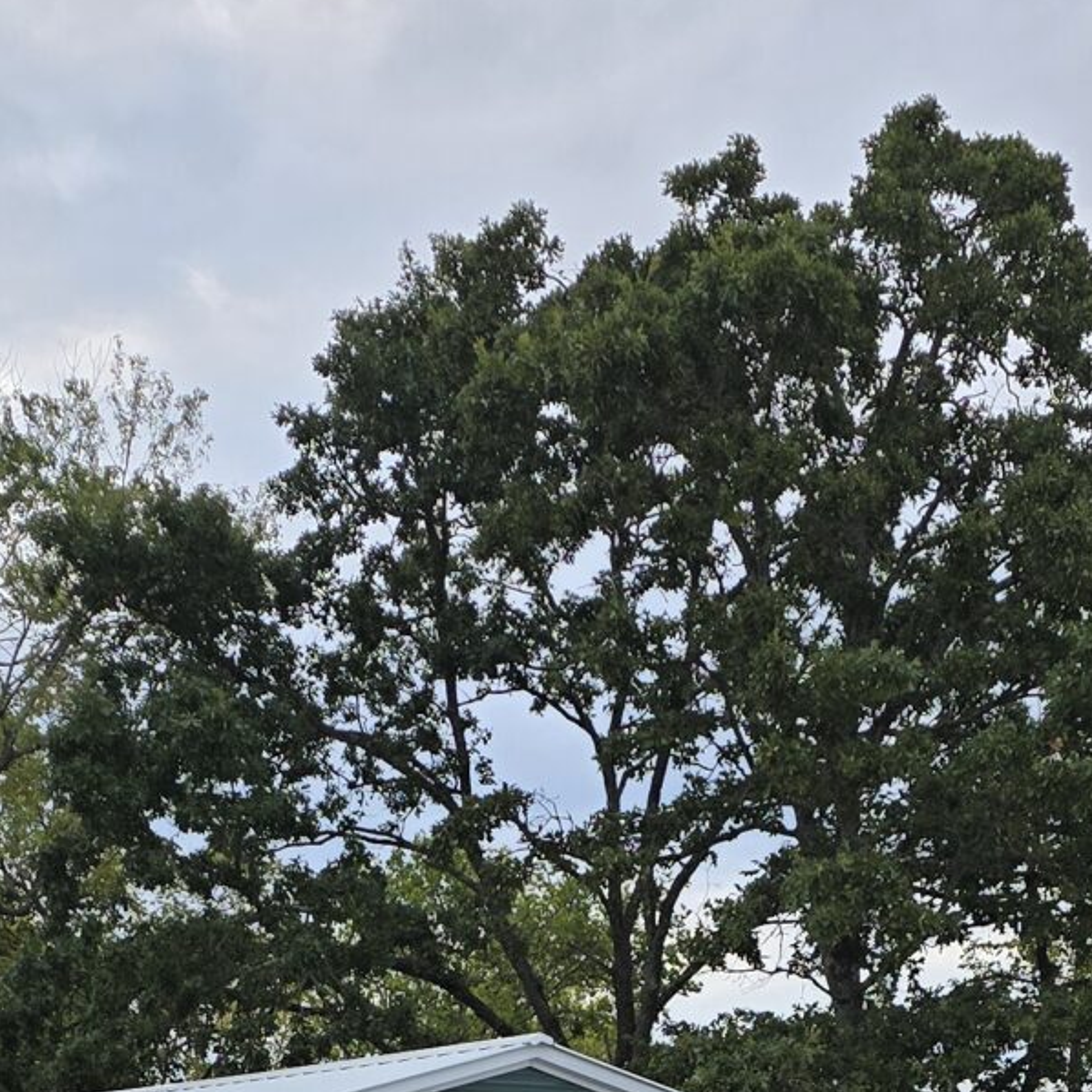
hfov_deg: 19.9
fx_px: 3105
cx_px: 581
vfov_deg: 17.9
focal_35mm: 87
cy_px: 1623
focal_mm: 6.3
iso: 12
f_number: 1.7
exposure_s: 1/229
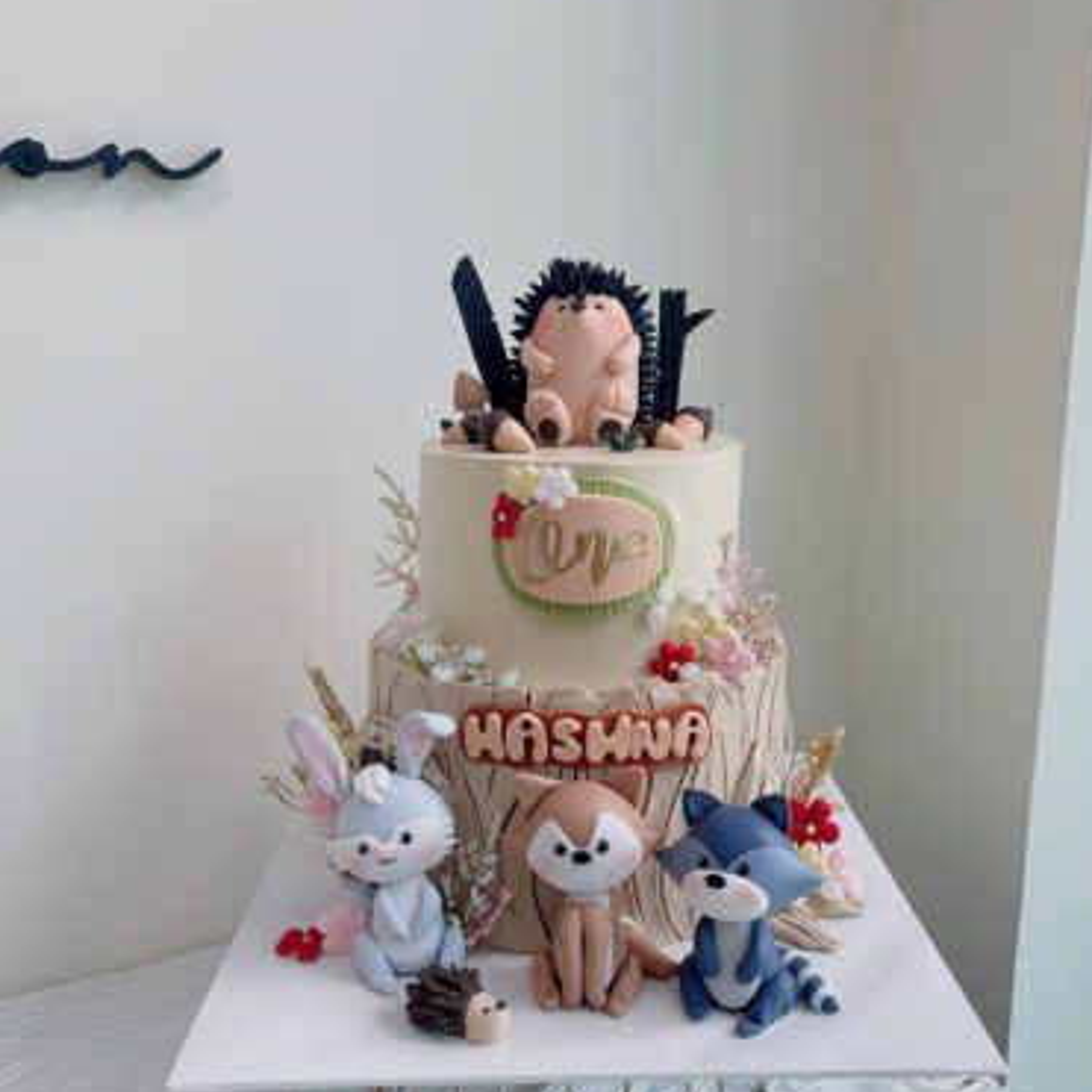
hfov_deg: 49.7
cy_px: 505
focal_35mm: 33
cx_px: 586
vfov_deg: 49.7
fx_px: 1178
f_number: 1.6
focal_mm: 5.1
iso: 40
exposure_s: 1/121
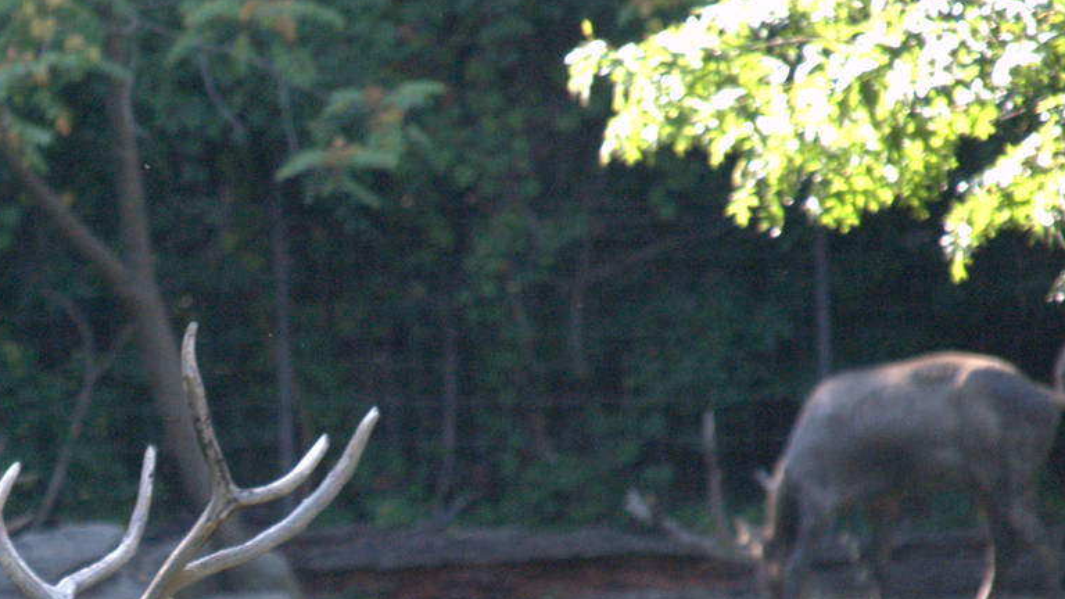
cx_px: 3
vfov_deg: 1.9
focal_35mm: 656
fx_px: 18525
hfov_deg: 3.3
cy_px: 638
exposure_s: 1/200
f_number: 6.3
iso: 1600
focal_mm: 200
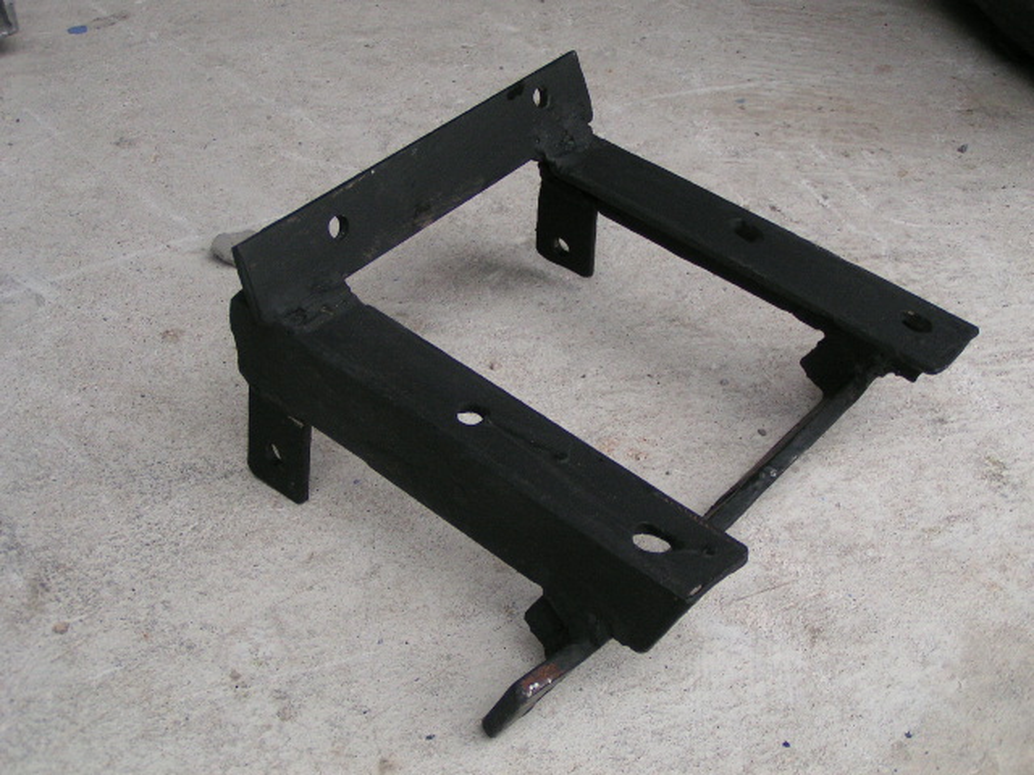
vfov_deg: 27.0
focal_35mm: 54
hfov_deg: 35.5
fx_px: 1613
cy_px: 388
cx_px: 517
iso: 125
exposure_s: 1/60
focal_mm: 8.3
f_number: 3.2
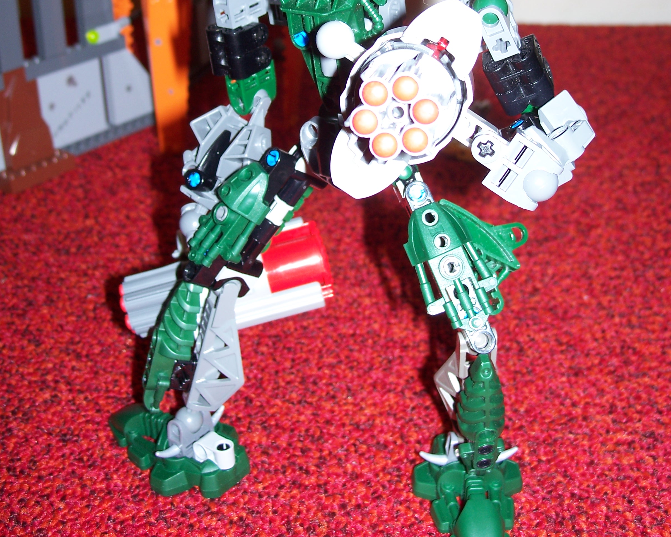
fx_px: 973
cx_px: 339
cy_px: 110
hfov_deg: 38.0
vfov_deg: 30.1
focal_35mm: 49
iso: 80
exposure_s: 1/60
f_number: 2.8
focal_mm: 7.8
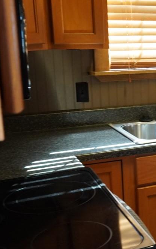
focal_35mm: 67
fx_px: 456
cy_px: 133
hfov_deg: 17.6
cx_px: 228
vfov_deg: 30.6
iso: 2000
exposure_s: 1/60
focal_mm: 18
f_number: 4.5
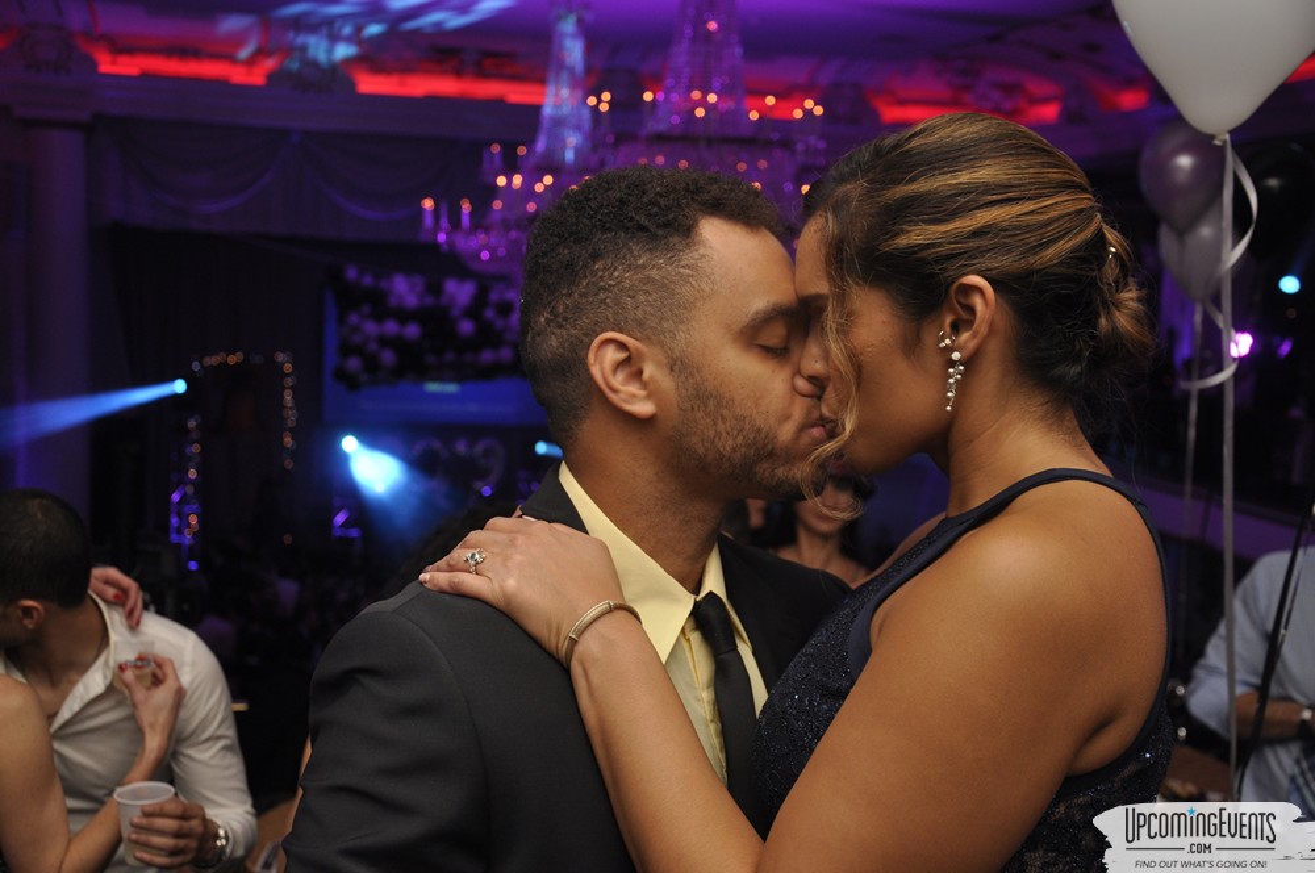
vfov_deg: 28.0
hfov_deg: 41.2
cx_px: 658
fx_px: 1751
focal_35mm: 48
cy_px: 436
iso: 400
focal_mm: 32
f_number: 5
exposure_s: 1/60
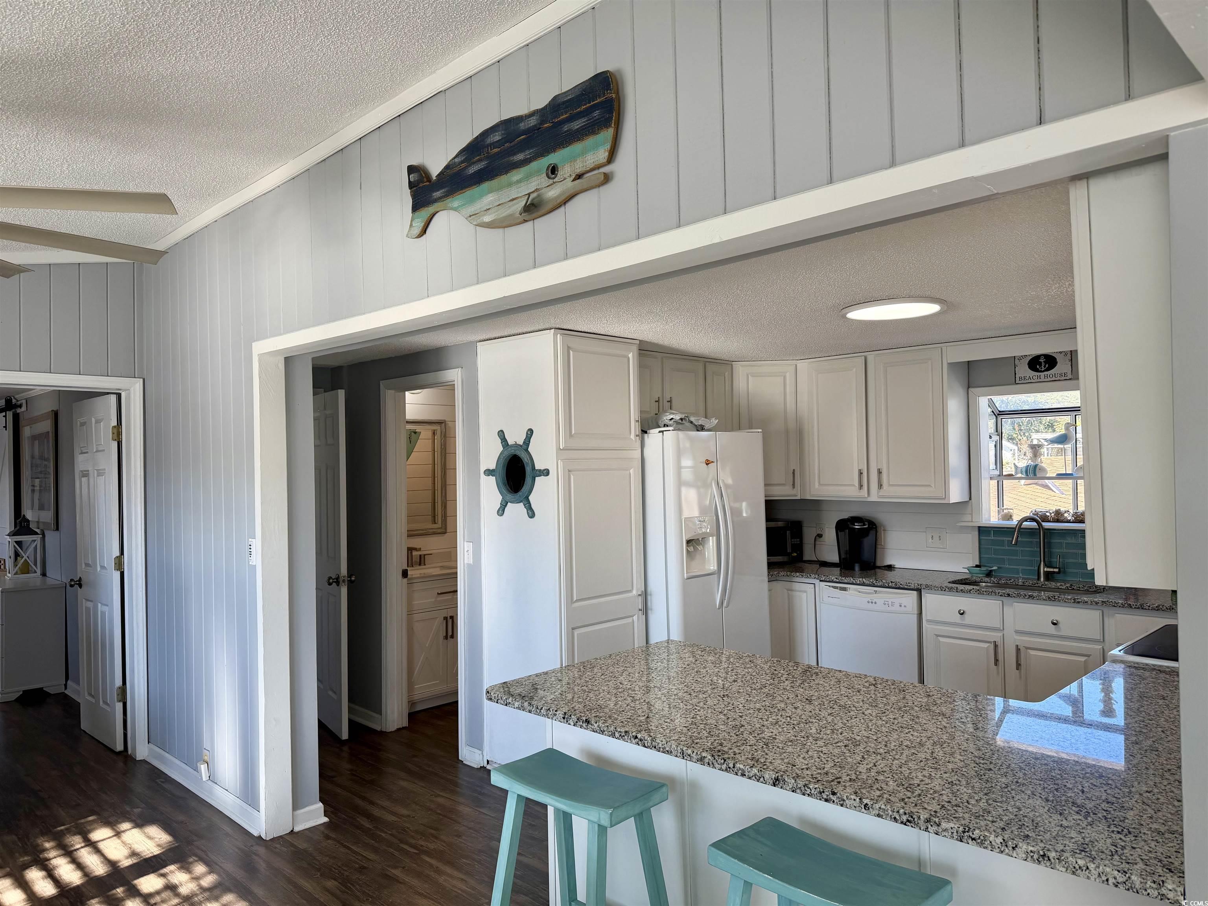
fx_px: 838
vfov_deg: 56.8
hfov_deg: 71.6
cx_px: 604
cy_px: 453
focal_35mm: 24
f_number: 1.78
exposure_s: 1/250
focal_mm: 6.76
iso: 80
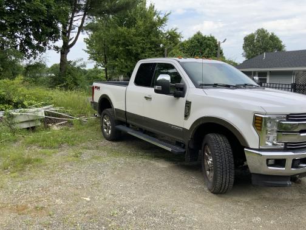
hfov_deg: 61.7
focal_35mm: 29
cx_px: 153
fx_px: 256
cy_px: 115
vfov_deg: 48.2
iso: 16
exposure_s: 1/482
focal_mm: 3
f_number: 1.8
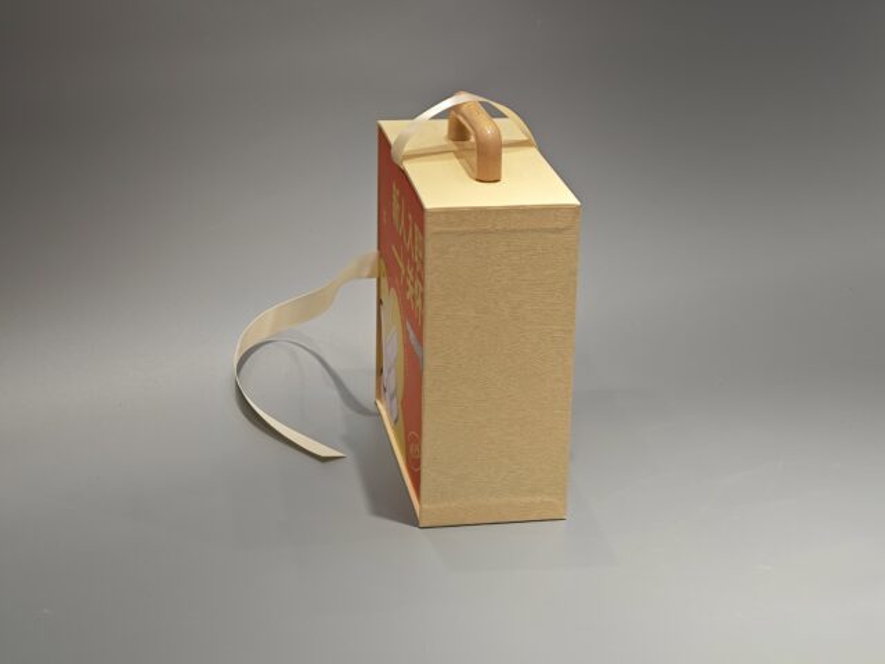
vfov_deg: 19.6
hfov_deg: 26.0
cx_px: 442
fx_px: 1917
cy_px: 332
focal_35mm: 75
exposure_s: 1/100
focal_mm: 10.1
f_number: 2
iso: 125
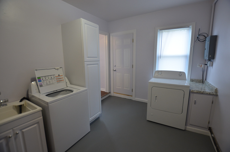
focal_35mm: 15
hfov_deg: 100.5
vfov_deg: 77.1
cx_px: 115
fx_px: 96
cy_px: 76
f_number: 4
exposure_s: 1/60
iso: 560
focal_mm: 10
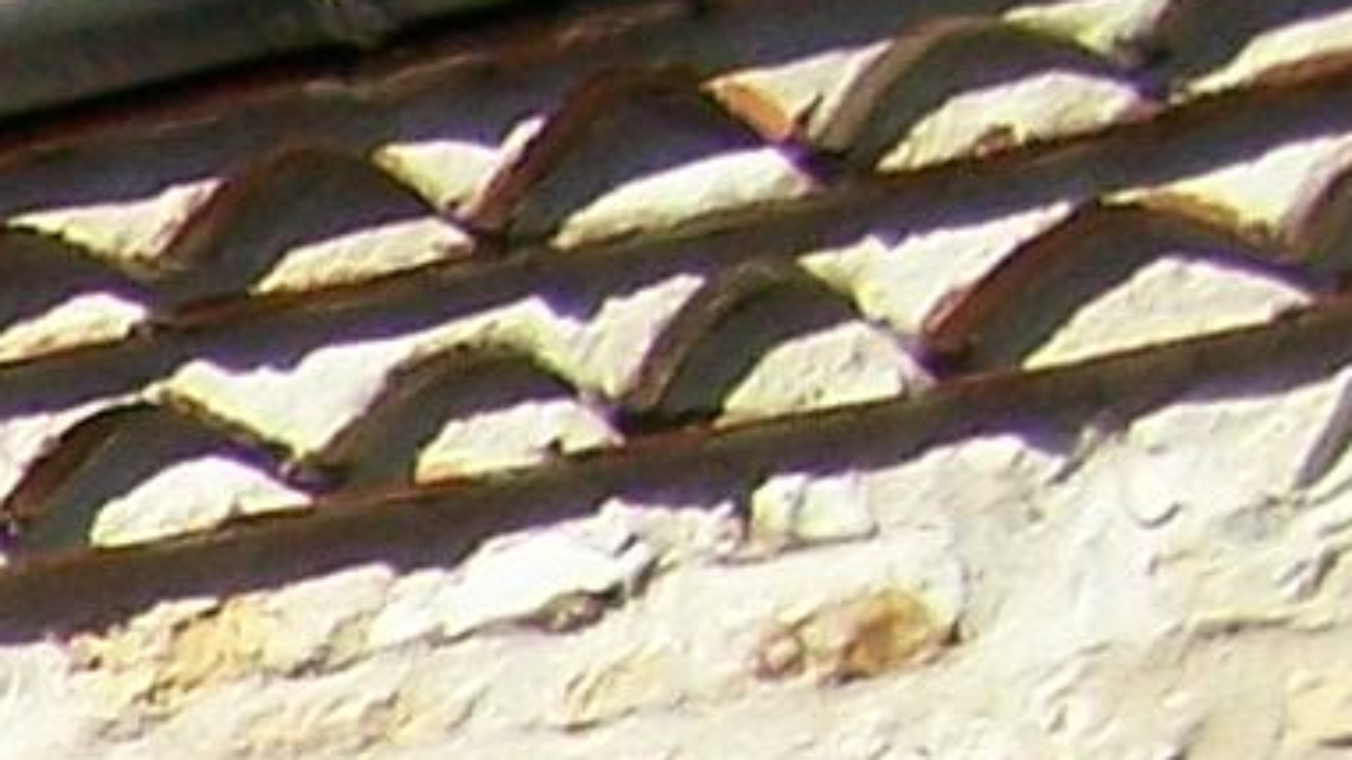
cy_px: 3104
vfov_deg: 3.7
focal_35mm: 308
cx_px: -3474
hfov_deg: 6.1
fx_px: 11038
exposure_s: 1/800
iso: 80
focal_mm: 6.3
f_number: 4
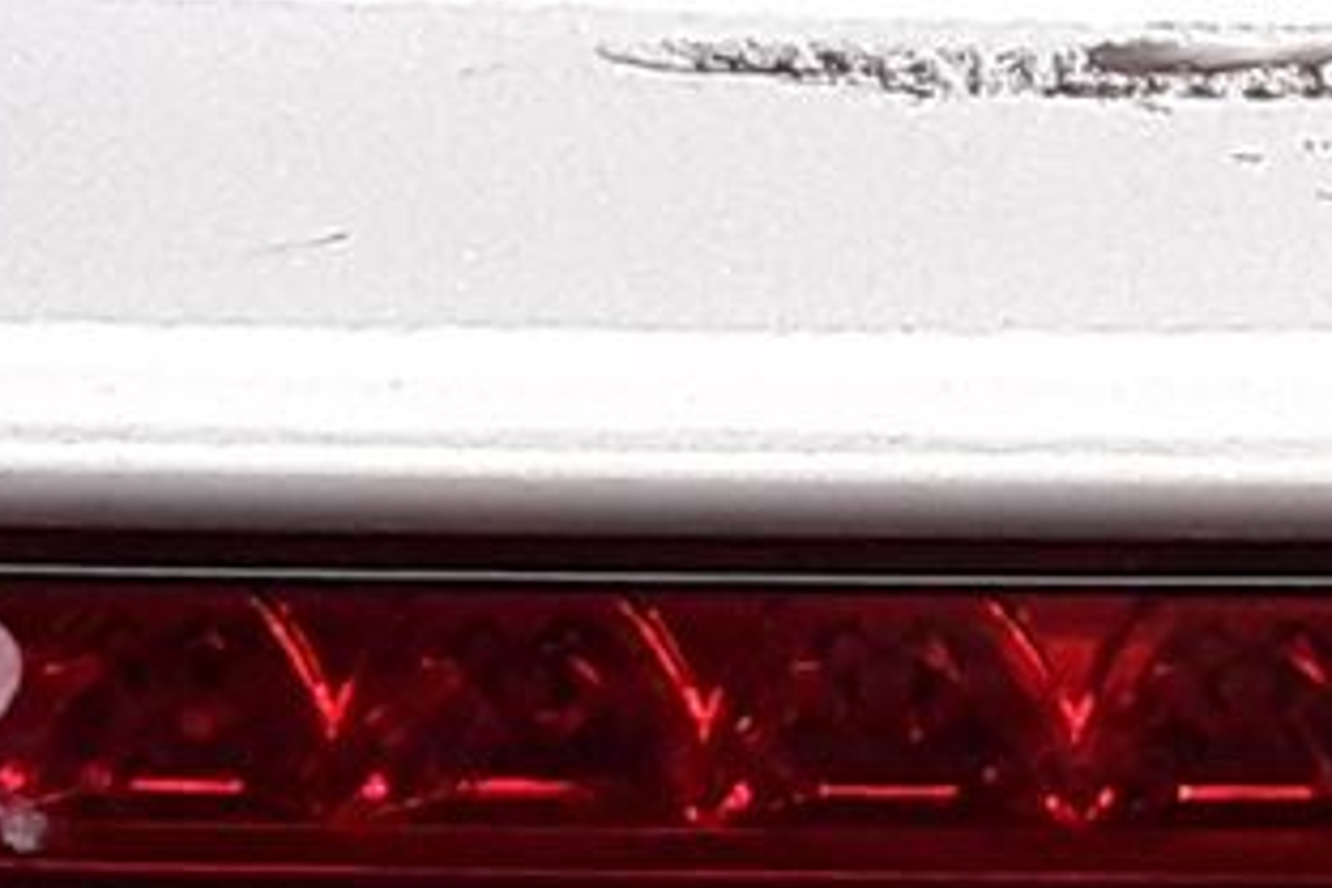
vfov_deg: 7.2
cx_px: 969
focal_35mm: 191
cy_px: 512
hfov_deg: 10.7
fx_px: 7066
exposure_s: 1/265
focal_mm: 2.91
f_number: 1.9
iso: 100
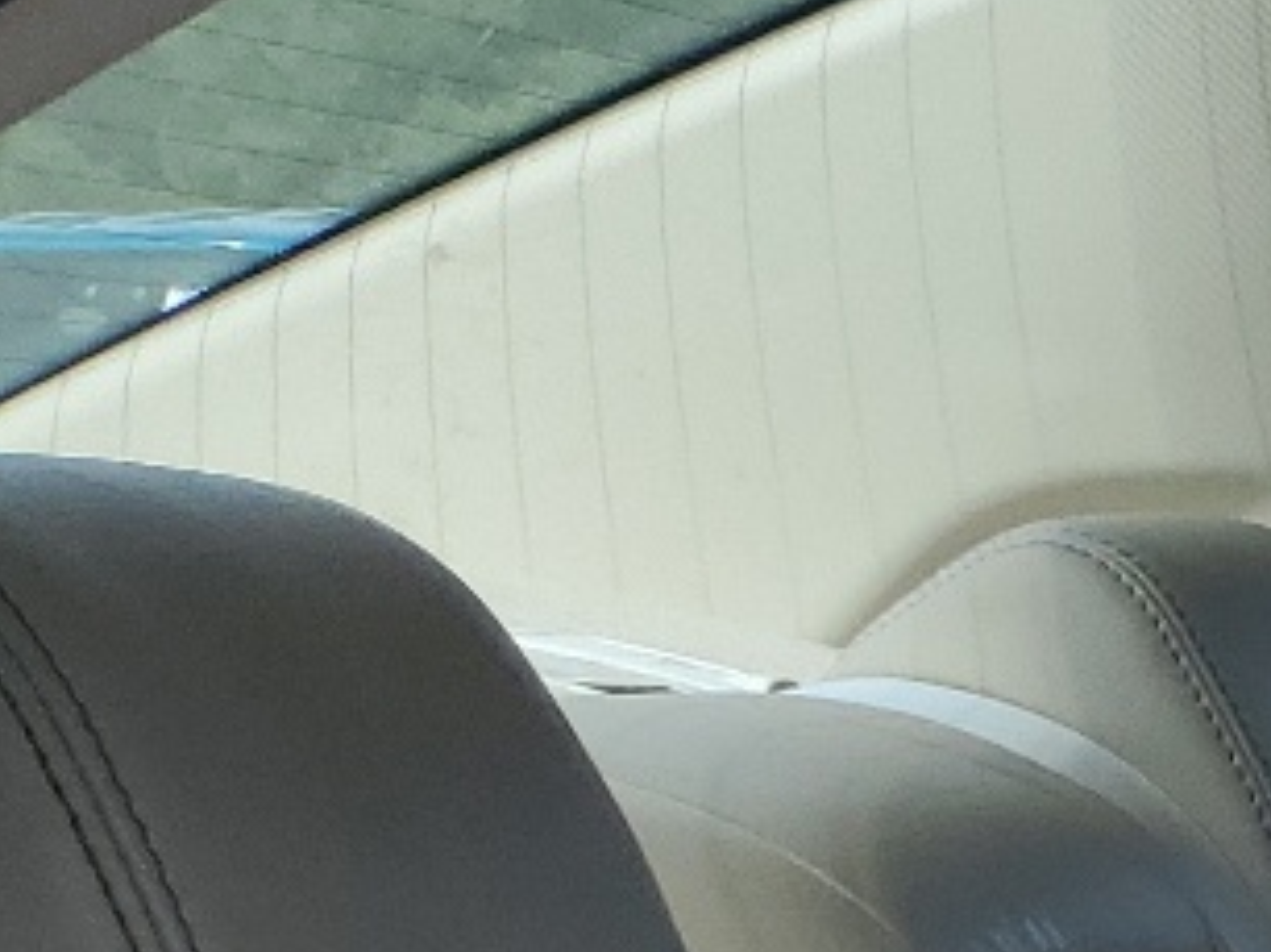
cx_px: 3302
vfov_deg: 9.5
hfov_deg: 11.3
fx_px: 4990
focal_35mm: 136
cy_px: 2395
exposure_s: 1/1429
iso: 50
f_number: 1.5
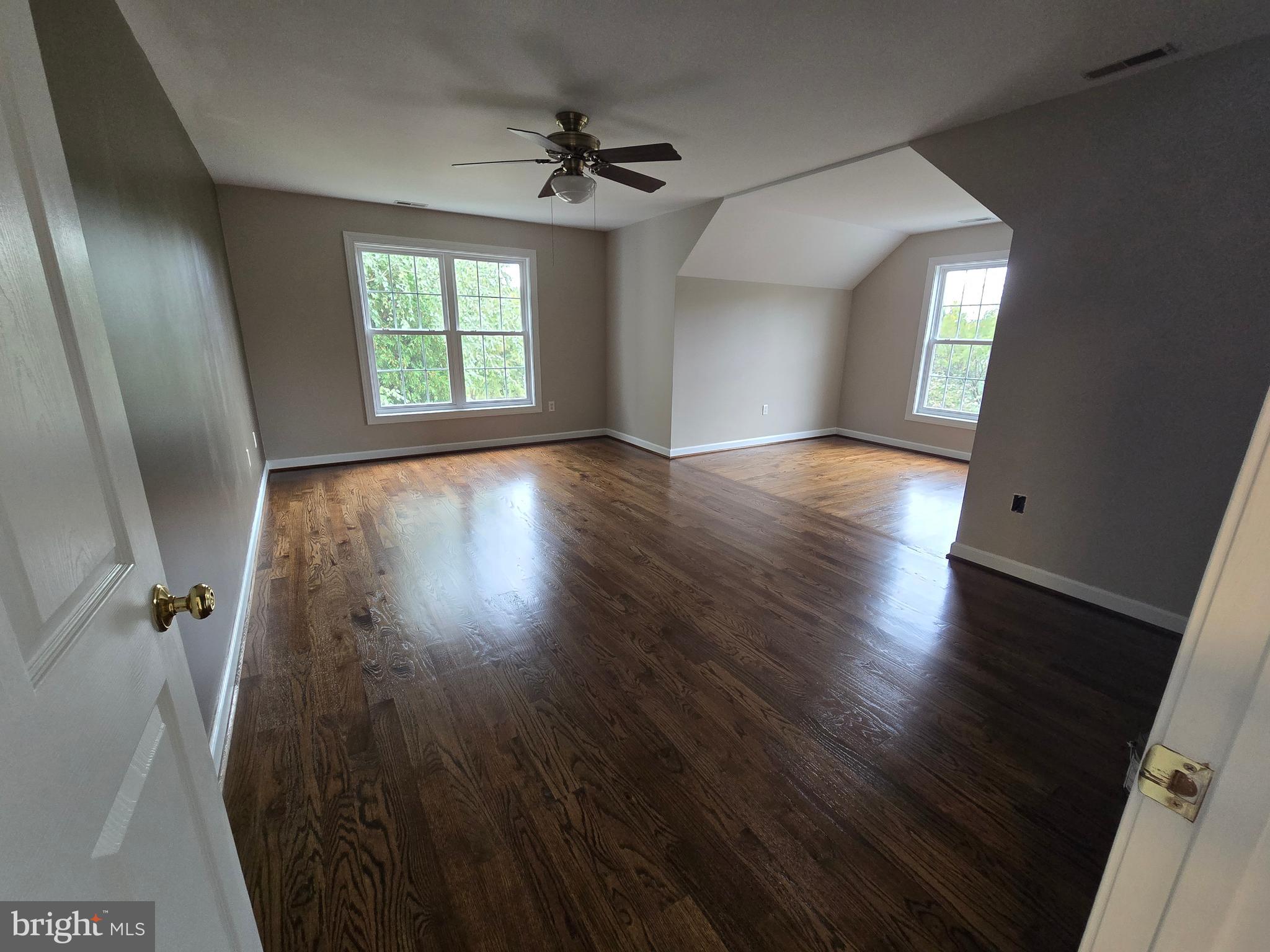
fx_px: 477
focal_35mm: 13
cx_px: 635
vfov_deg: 89.9
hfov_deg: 106.2
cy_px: 476
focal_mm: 2.2
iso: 250
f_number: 2.2
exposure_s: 1/60
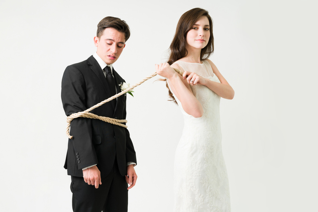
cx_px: 159
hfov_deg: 45.4
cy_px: 106
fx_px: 380
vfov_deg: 31.2
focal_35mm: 43
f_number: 8
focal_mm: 43
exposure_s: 1/200
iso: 125
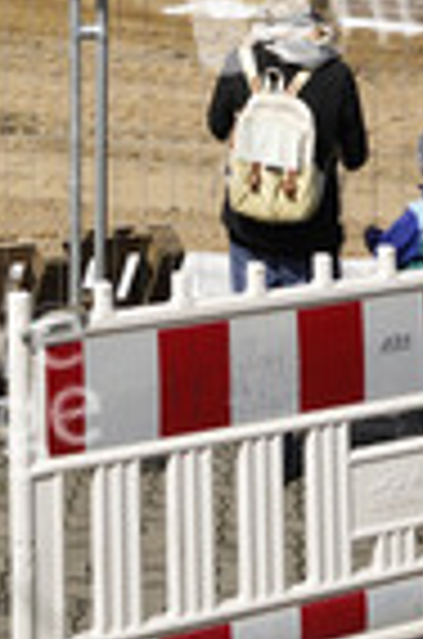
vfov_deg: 19.2
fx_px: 1700
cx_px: 0
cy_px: -256
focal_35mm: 96
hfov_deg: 14.0
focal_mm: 34
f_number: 9
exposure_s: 1/1250
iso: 320
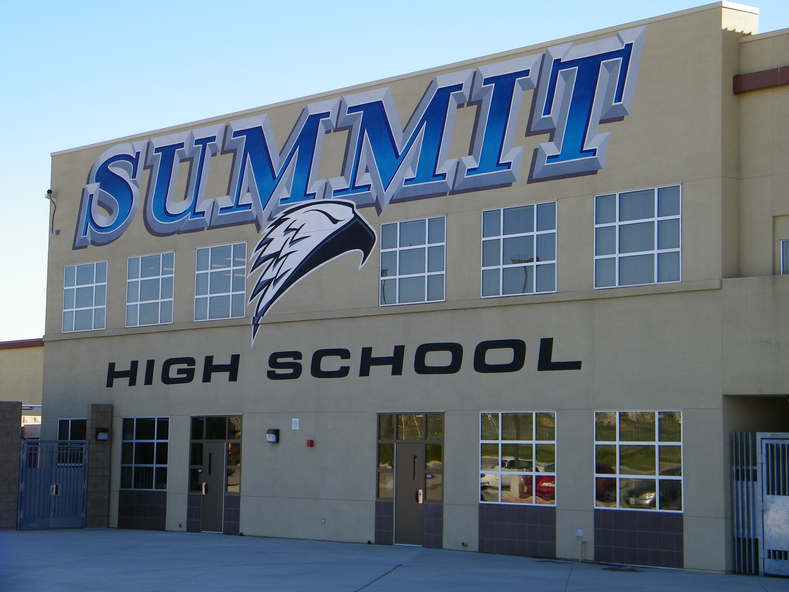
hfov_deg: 24.4
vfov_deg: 18.4
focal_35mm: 80
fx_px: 1823
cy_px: 296
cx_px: 394
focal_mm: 14.3
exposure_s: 1/250
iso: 80
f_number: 4.4
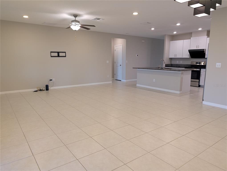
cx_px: 114
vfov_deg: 56.9
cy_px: 86
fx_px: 158
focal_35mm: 24
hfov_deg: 71.5
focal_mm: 6.9
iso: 44
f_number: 1.68
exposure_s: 1/40
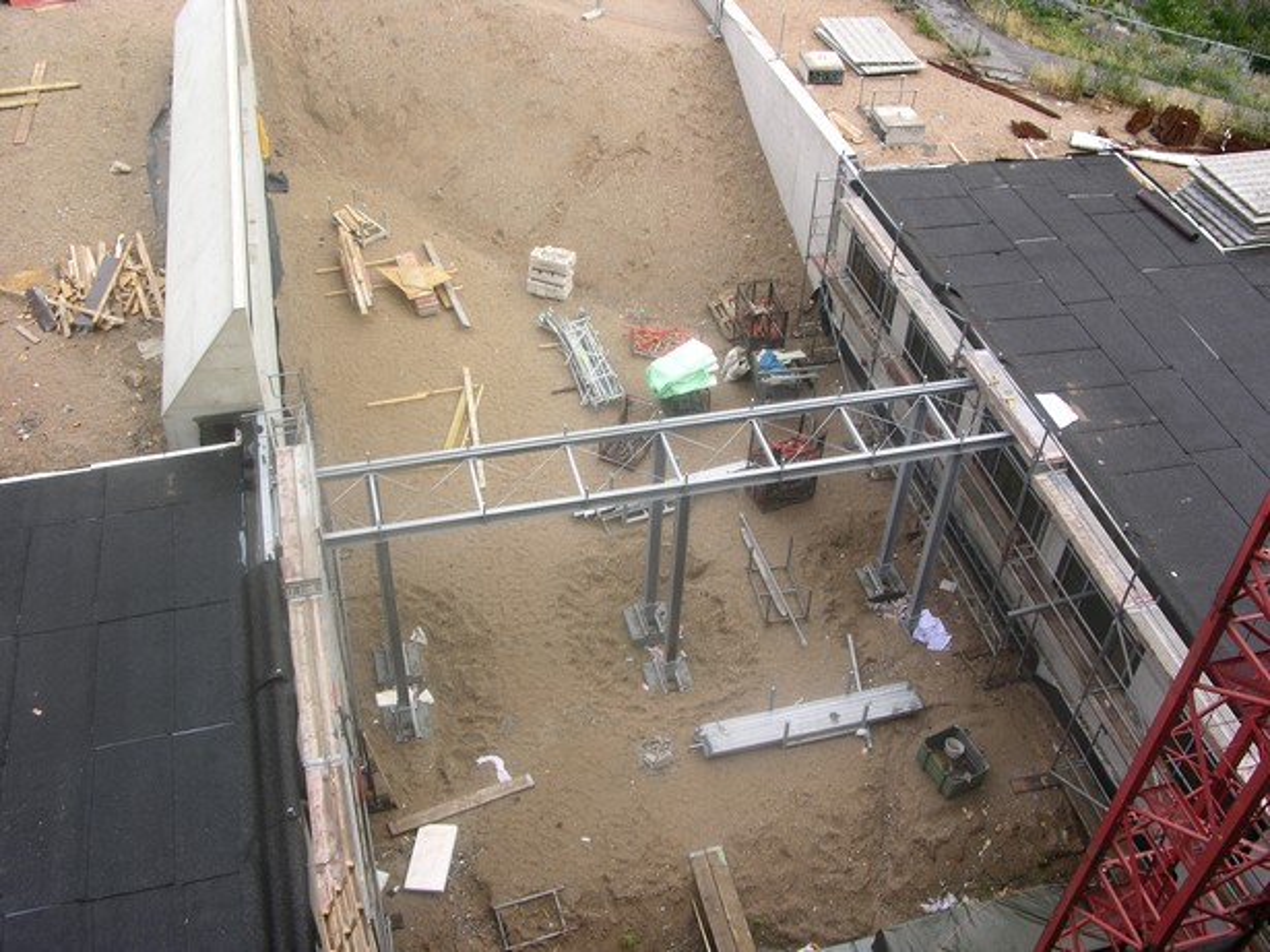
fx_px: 1284
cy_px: 476
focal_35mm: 35
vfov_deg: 40.7
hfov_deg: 52.6
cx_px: 635
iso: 50
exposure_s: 1/47.9
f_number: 5
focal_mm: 8.9
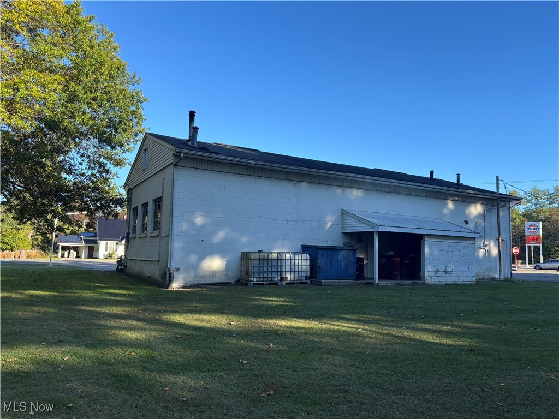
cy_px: 210
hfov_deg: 67.3
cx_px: 280
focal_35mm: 26
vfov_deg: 53.1
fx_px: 420
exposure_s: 1/1139
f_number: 1.6
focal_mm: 5.96
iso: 50
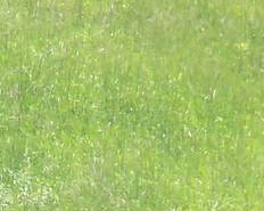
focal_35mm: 2359
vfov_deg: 0.7
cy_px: 495
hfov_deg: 0.8
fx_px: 18409
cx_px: -64
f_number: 4.8
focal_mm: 62
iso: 200
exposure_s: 1/500
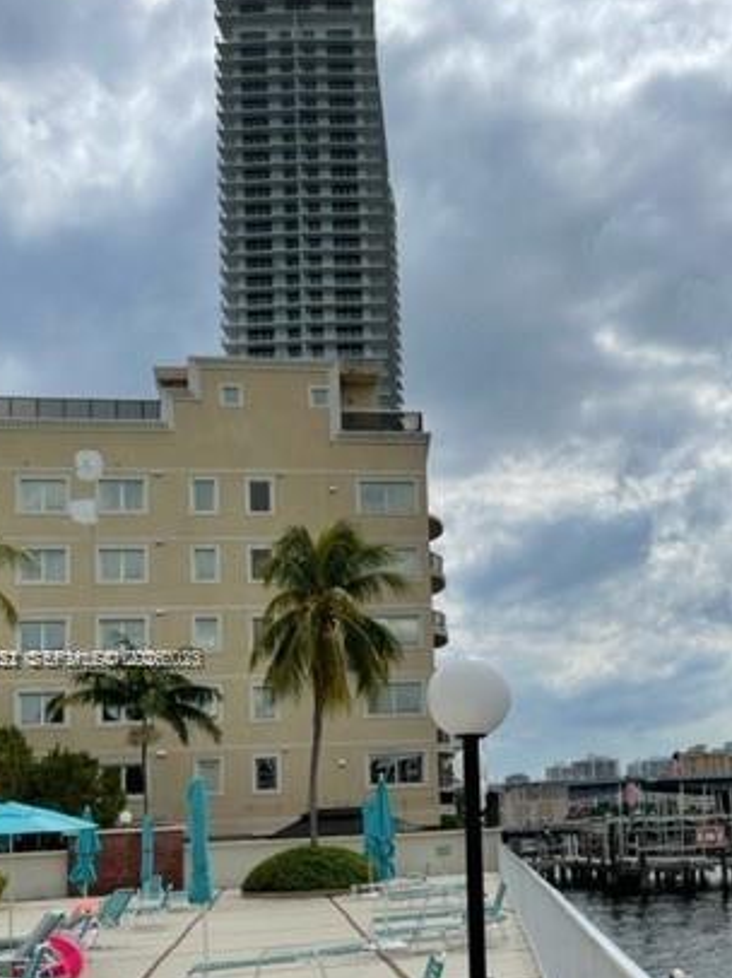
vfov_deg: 45.0
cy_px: 660
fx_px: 1157
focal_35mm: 41
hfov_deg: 34.7
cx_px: 503
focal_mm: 5.1
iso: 32
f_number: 1.6
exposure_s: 1/12048
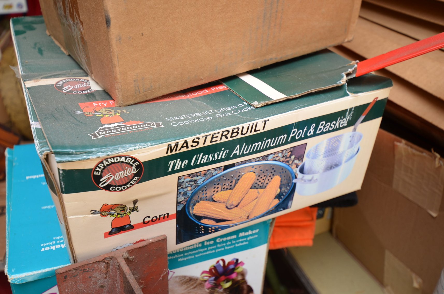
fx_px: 406
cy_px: 147
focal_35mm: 33
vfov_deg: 39.8
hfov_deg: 57.3
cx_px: 222
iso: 200
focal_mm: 22
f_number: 4.5
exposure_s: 1/80
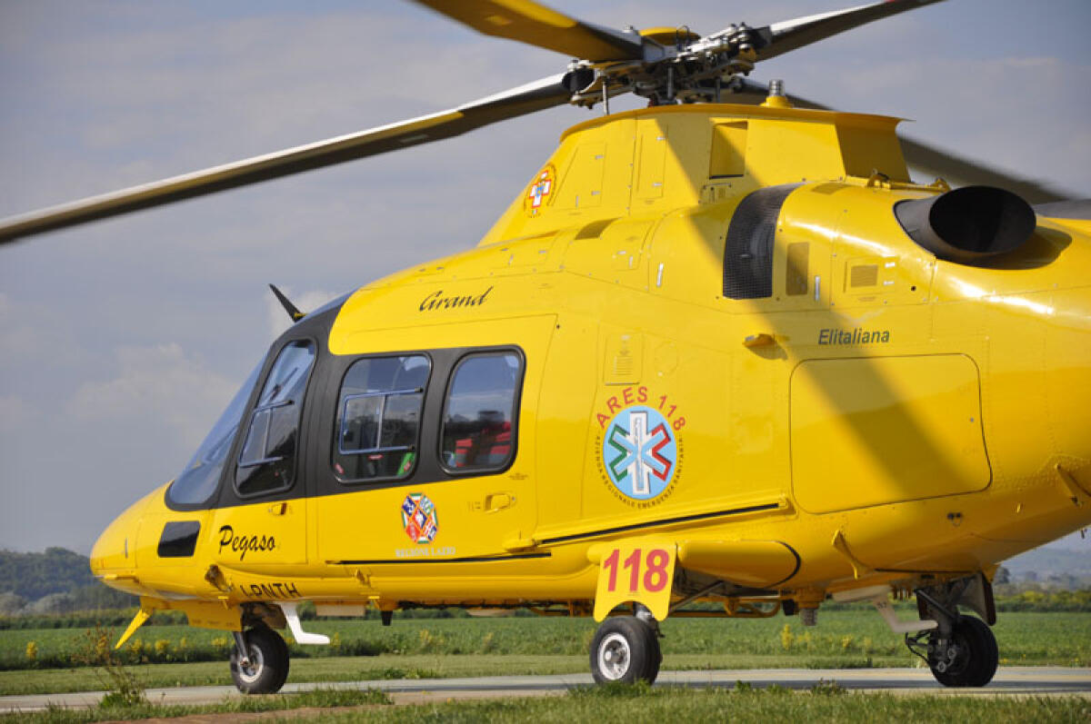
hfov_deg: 14.9
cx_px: 546
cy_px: 362
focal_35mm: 138
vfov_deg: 9.9
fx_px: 4177
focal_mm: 92
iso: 200
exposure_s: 1/1000
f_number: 8
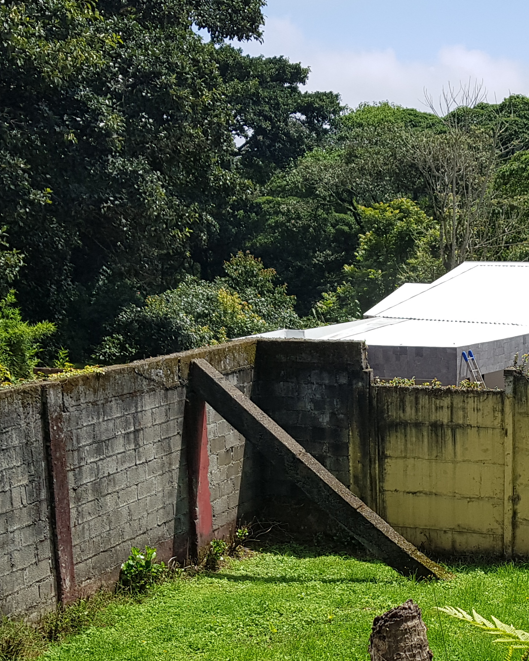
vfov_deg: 31.8
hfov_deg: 25.2
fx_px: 1135
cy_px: 502
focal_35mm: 58
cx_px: 502
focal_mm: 4.2
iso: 40
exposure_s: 1/2368
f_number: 1.7
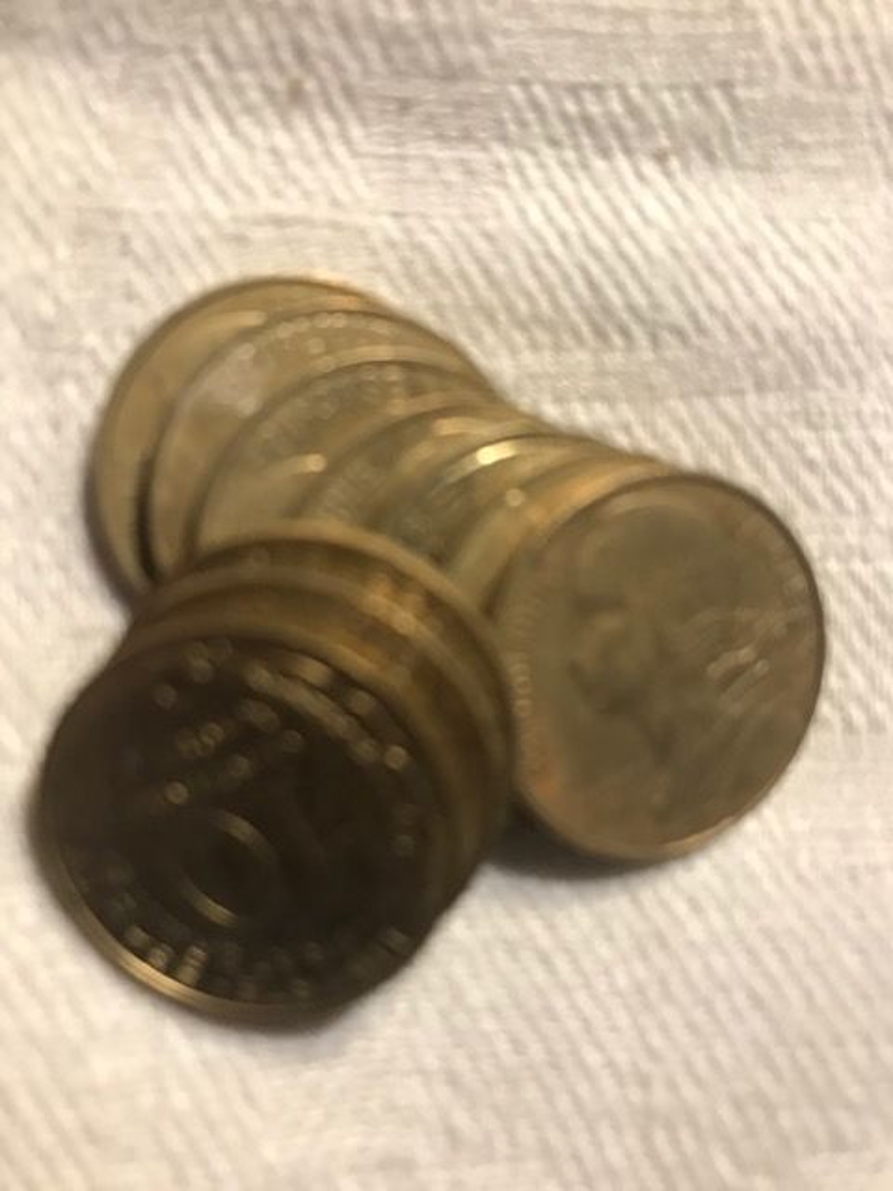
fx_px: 963
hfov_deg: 49.7
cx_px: 446
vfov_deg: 63.4
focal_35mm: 28
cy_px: 596
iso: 40
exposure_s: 1/33
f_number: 1.8
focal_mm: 3.99
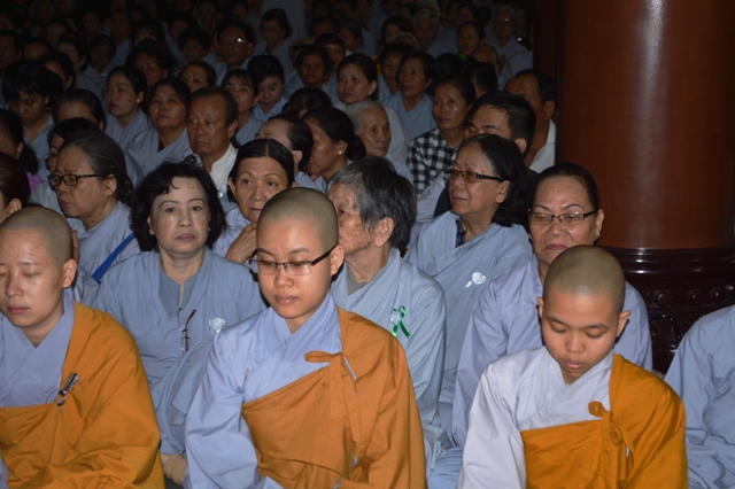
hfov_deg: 28.1
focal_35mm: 72
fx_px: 1469
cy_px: 244
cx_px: 368
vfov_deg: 18.9
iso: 100
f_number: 5.6
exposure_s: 1/60
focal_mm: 48
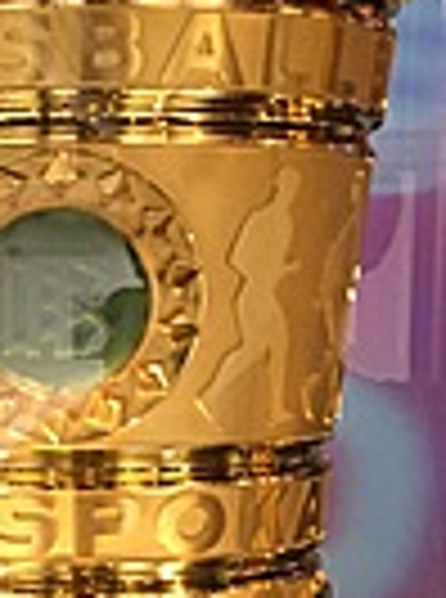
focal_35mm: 105
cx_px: -45
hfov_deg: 13.7
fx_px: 1813
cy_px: 589
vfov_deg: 18.3
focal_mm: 4.15
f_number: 2.2
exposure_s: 1/33
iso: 125
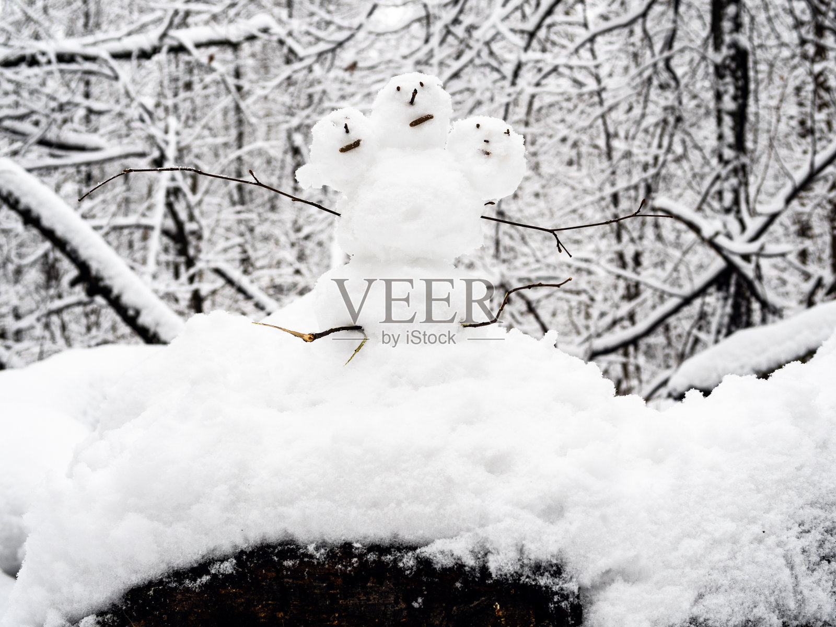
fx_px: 1208
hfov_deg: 38.2
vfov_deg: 29.1
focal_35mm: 50
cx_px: 418
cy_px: 314
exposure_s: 1/125
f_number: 4
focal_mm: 25
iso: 200
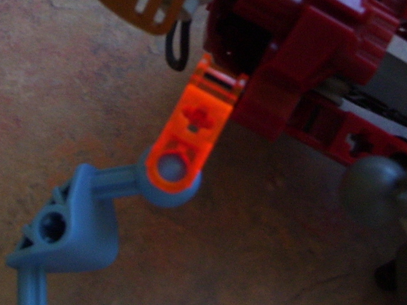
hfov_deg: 22.3
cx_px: 188
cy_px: 28
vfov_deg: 16.5
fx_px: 1035
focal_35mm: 88
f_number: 2.7
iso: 160
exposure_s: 1/8
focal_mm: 6
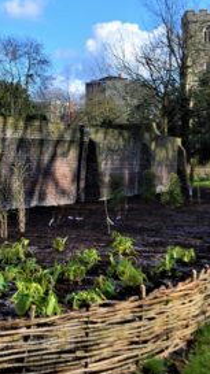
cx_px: -29
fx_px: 645
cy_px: 164
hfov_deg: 17.8
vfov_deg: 32.3
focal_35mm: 65
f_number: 5.6
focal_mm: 22
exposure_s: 1/400
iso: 125
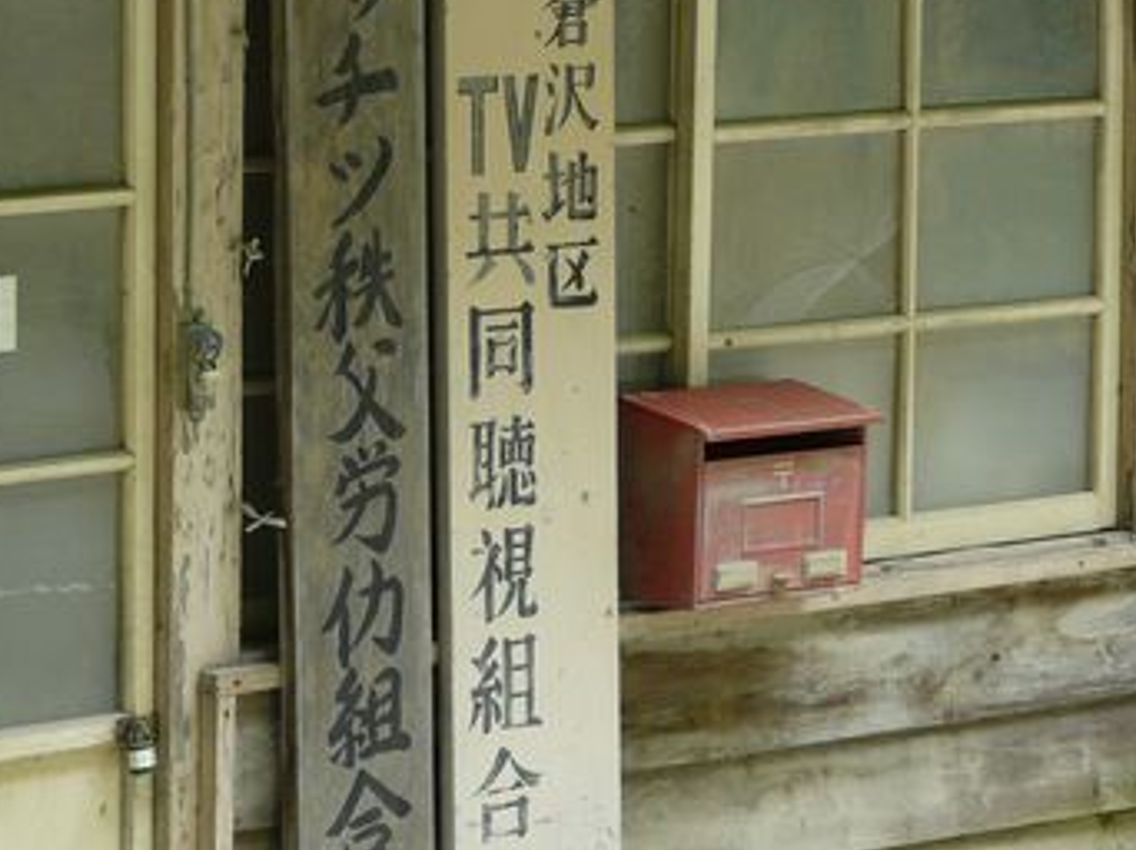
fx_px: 7051
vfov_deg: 6.9
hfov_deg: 9.2
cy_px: 335
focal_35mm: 215
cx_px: 455
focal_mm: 19.7
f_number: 3.6
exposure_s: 1/80
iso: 100
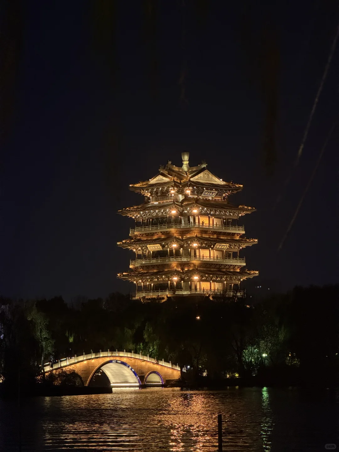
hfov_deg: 12.3
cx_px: 170
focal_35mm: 120
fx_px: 1567
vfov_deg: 16.4
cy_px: 226
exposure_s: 1/47
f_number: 2.8
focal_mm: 15.66
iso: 640
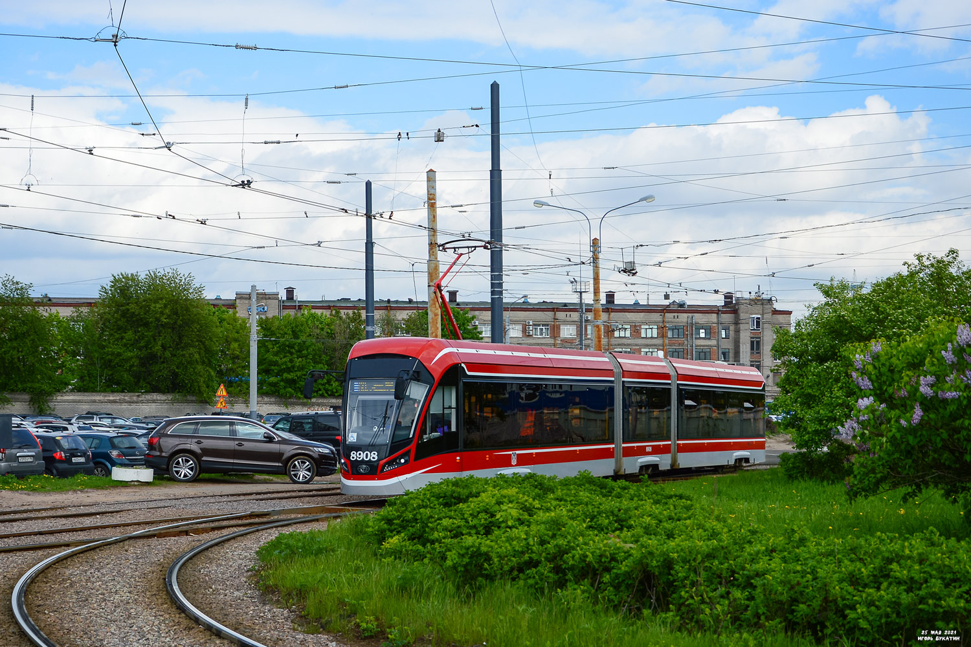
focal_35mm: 51
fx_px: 1375
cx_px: 486
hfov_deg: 38.9
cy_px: 324
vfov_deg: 26.5
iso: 200
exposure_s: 1/800
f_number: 6.3
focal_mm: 34
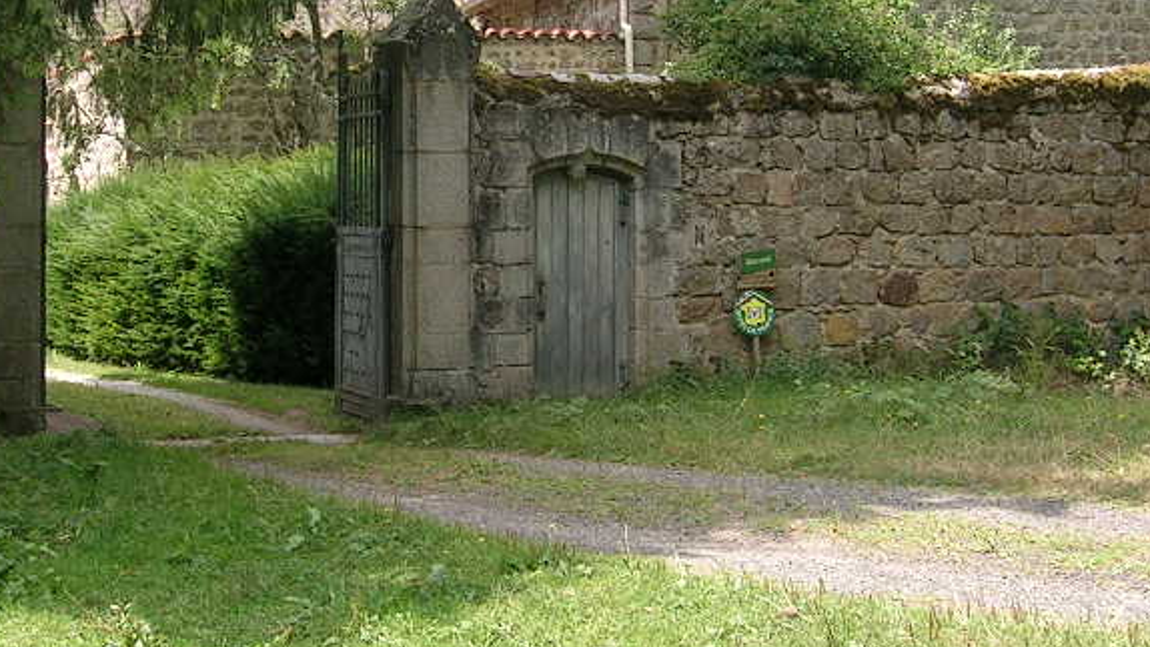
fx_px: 2074
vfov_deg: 17.6
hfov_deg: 30.9
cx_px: 455
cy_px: 158
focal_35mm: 68
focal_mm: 5.4
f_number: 4.8
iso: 50
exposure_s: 1/152
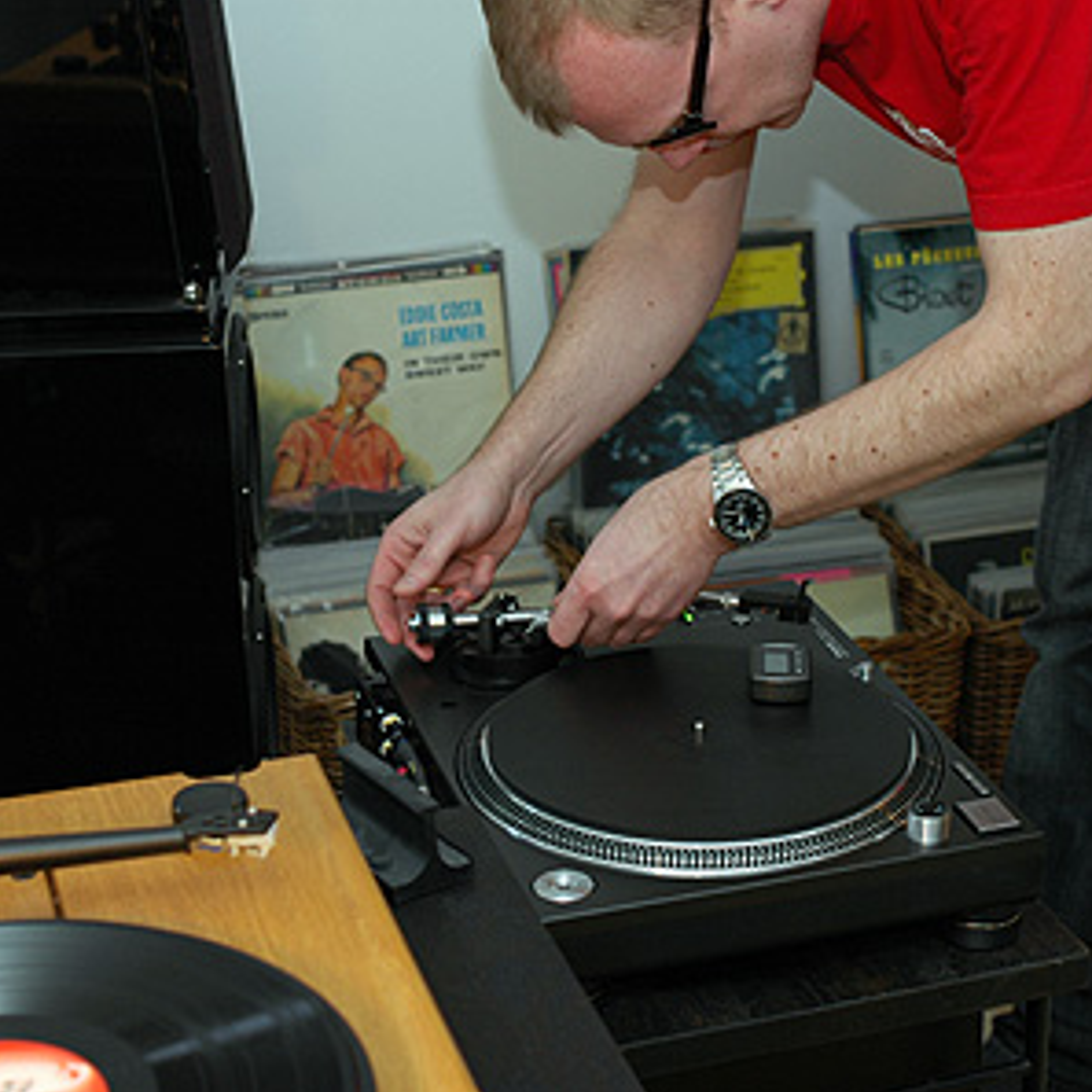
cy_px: 546
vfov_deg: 25.5
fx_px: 2414
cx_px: 677
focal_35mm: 68
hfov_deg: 25.4
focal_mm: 35
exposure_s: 1/30
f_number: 4
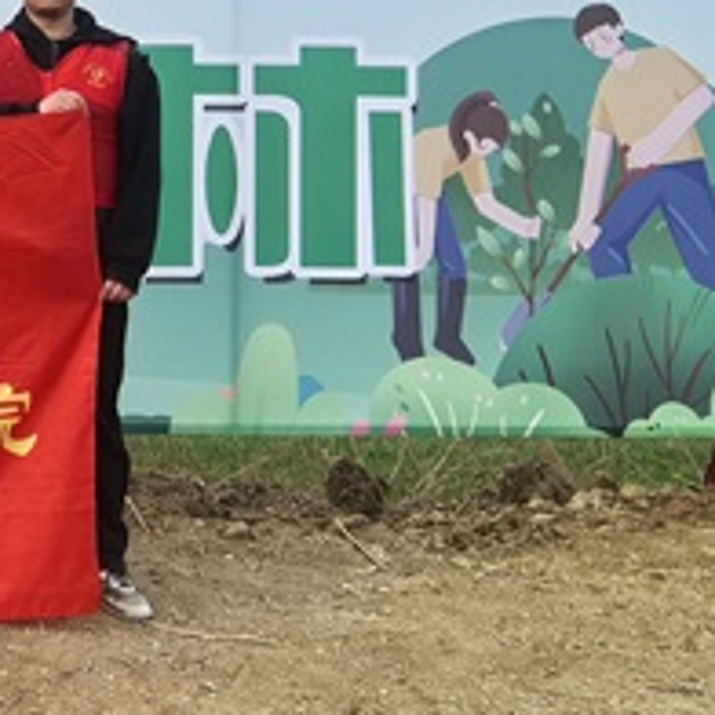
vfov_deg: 26.4
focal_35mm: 63
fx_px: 1472
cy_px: 78
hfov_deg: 23.5
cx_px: -263
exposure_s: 1/678
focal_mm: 1.95
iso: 50
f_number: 2.2
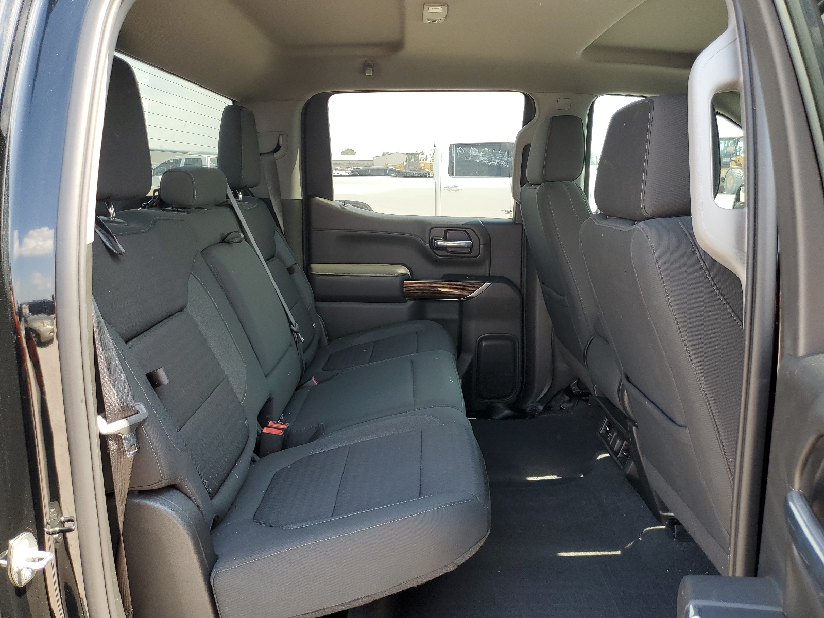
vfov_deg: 53.1
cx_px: 412
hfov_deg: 67.3
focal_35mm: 26
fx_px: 619
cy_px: 309
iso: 50
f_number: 1.5
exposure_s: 1/213
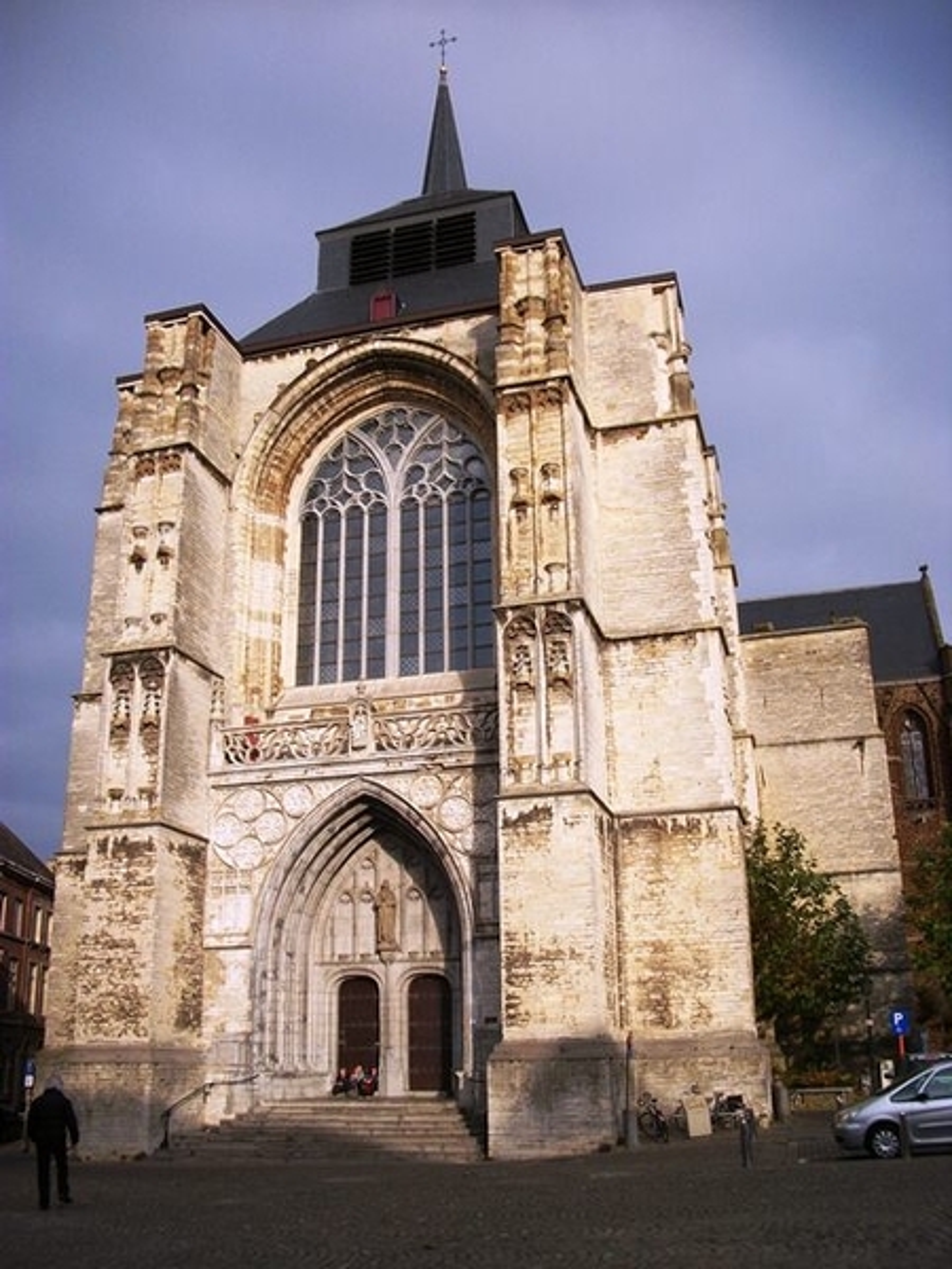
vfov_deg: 56.8
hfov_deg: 44.2
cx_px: 476
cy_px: 634
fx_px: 1173
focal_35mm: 32
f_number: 8.8
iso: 80
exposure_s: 1/125
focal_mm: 5.7
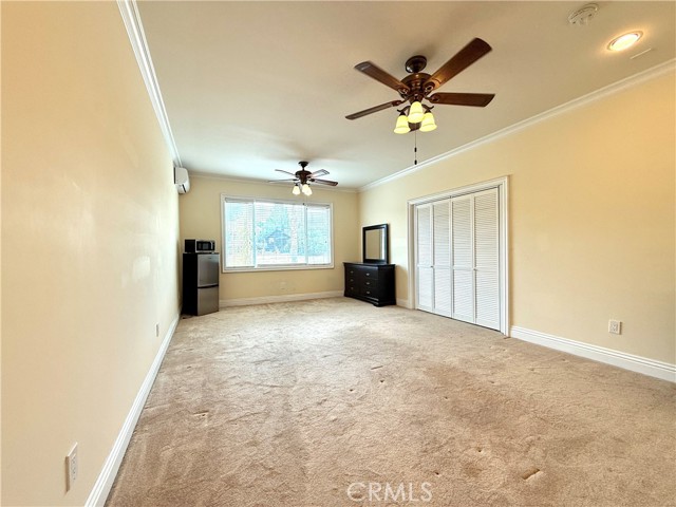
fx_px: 273
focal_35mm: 14
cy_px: 254
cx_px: 338
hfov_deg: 102.1
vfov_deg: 85.7
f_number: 2.2
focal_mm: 2.22
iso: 64
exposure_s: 1/122
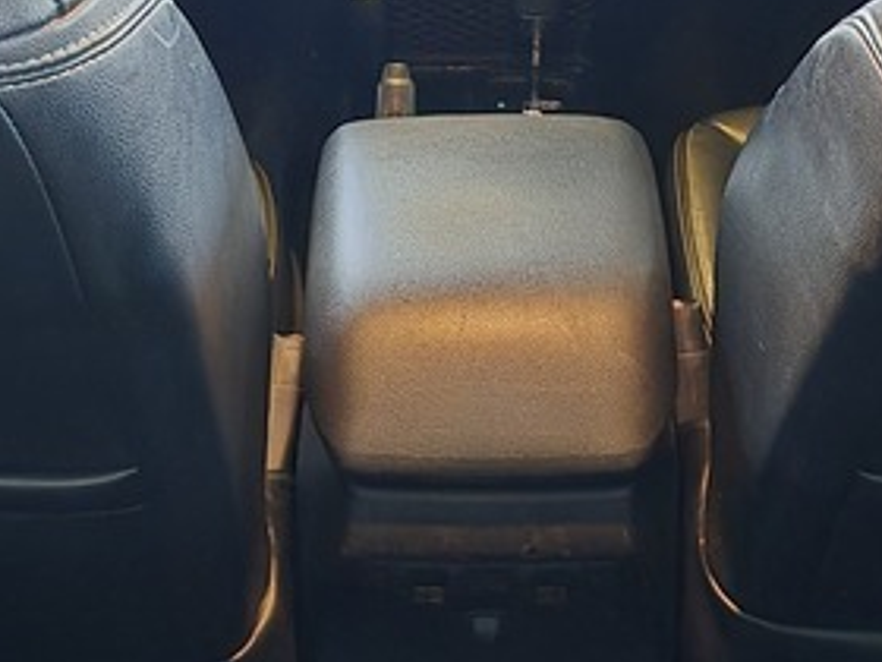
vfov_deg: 17.5
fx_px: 2140
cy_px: 435
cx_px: 495
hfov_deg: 23.3
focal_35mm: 84
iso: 2000
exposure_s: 1/33.3
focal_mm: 5.4
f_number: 1.8
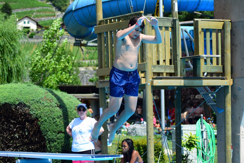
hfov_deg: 19.5
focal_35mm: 105
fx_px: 712
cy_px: 82
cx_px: 122
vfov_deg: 13.0
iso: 200
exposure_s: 1/1250
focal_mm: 70
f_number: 4
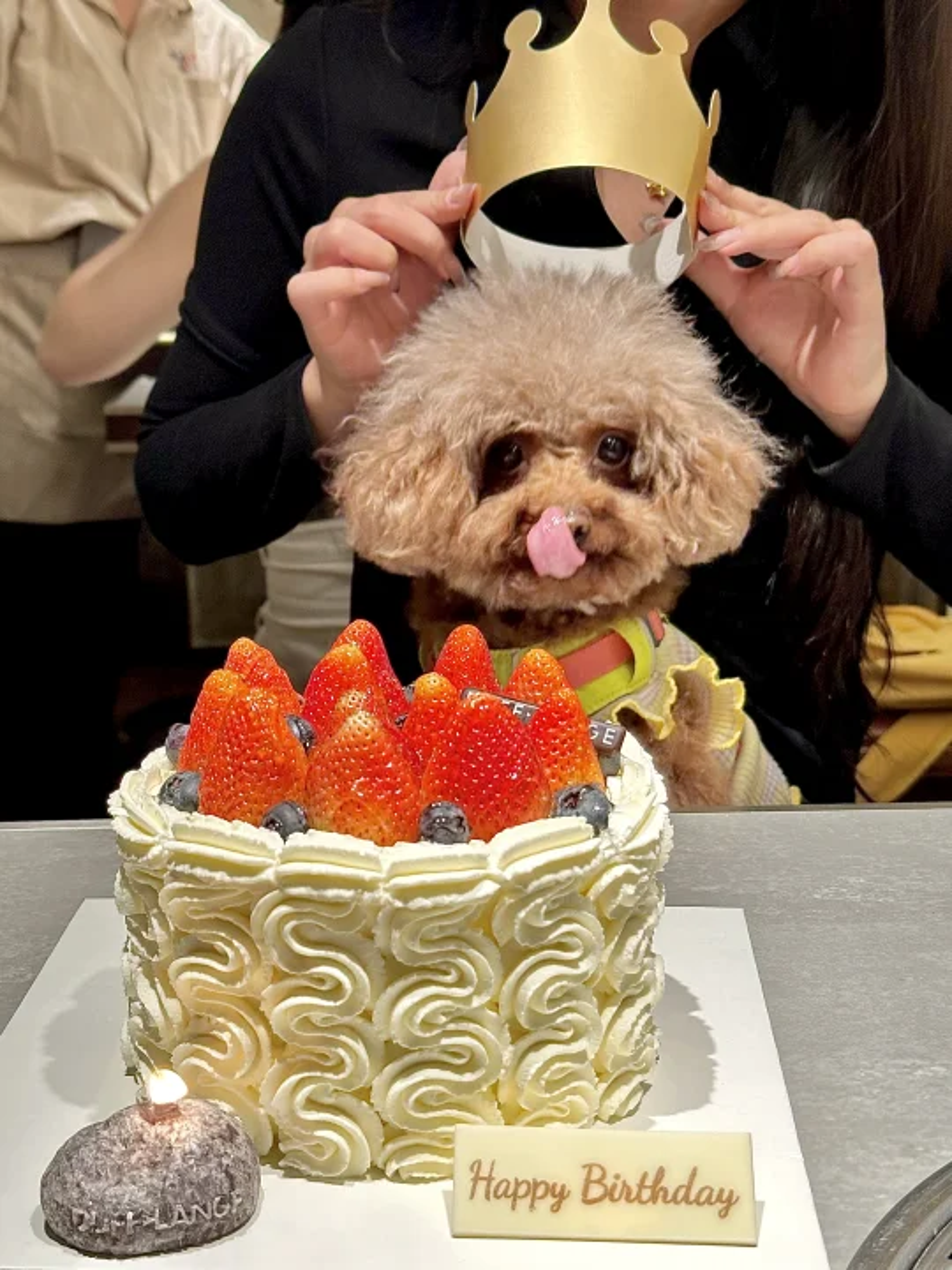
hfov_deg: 30.3
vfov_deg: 39.7
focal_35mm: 48
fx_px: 1760
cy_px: 635
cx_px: 476
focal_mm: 6.86
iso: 125
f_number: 1.78
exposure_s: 1/50
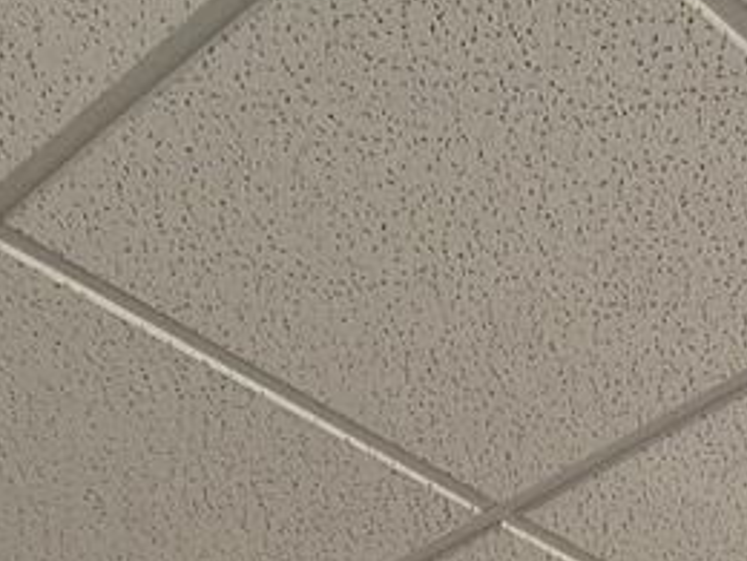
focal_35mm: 96
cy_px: 1910
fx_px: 2072
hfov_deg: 20.1
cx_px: 635
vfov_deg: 9.6
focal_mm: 2.2
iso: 80
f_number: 2.2
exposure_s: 1/100
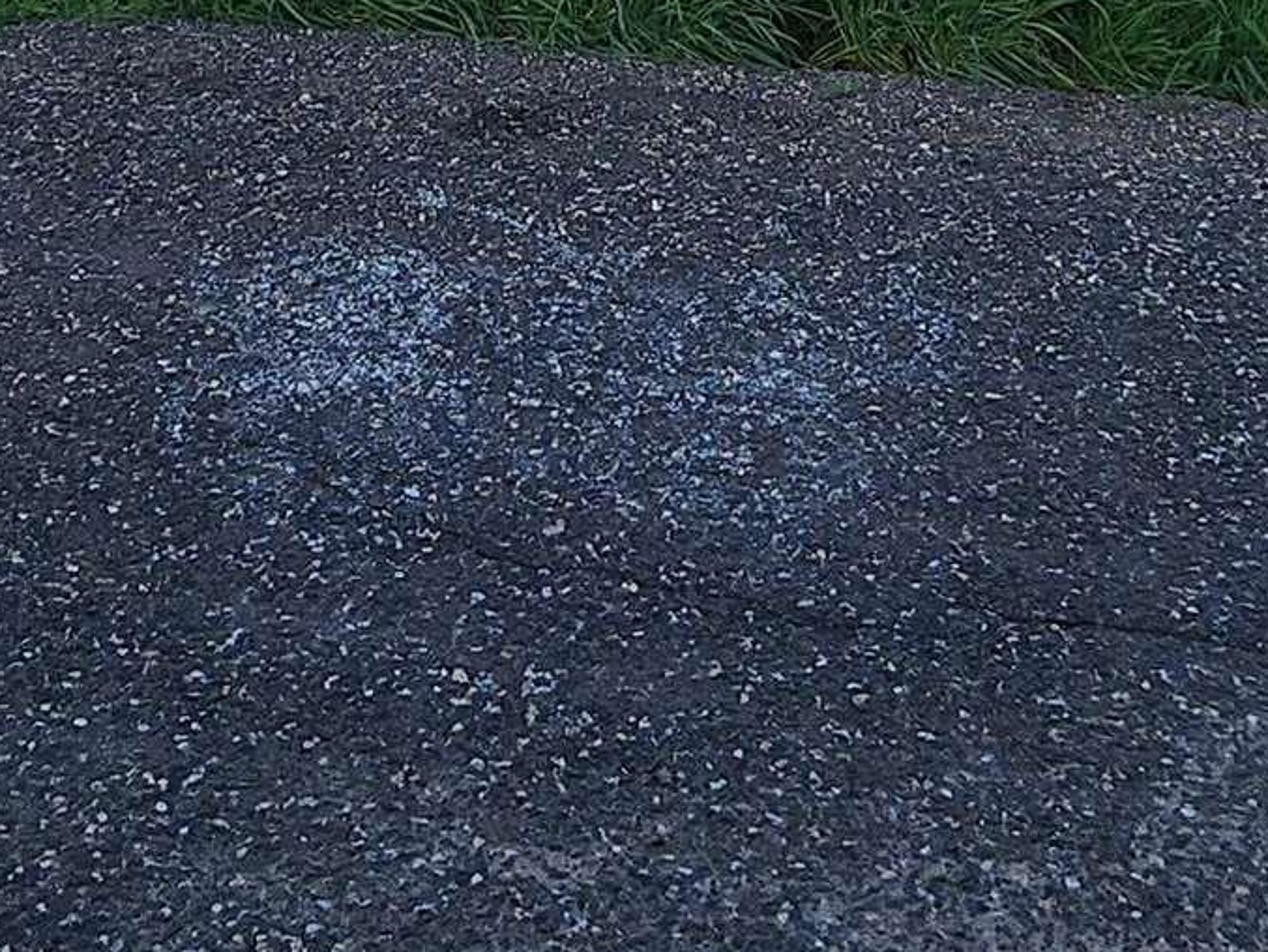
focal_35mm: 59
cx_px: 500
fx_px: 2162
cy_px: -738
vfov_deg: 19.2
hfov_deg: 32.6
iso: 50
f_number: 2.2
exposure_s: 1/1314
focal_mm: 2.2
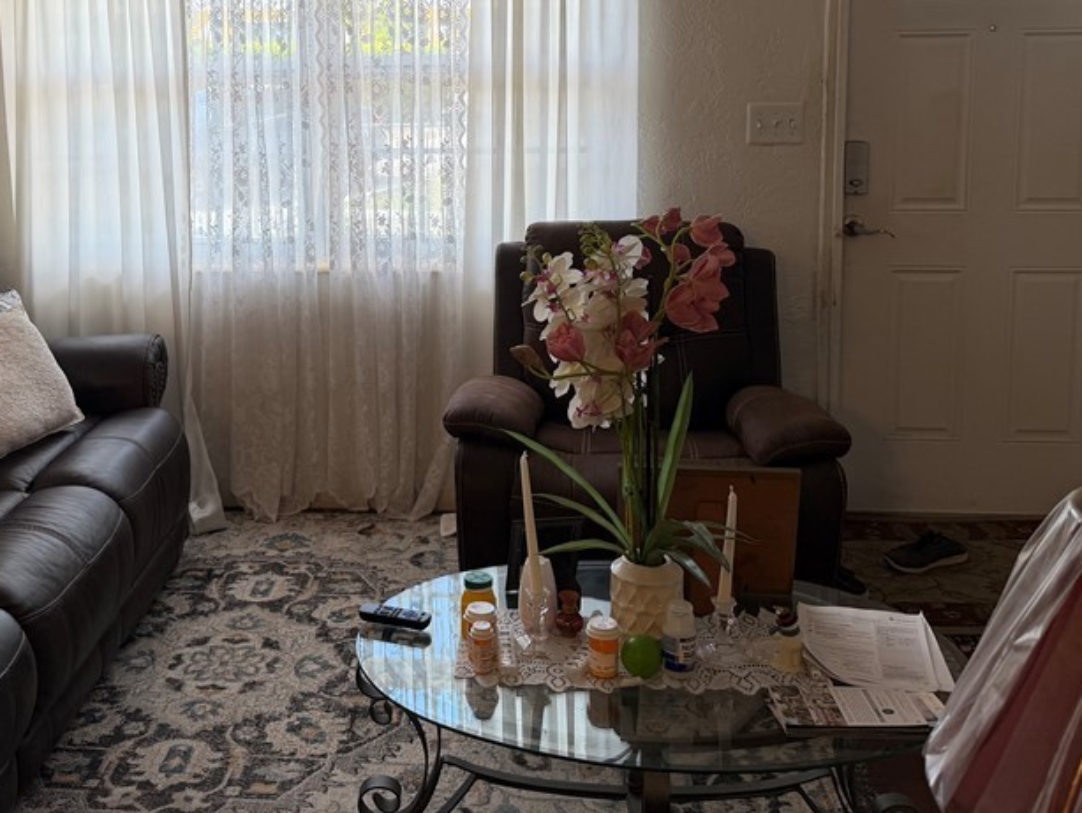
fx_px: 1251
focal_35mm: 40
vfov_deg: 34.9
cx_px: 375
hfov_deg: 46.2
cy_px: 168
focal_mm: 6.76
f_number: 1.78
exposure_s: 1/125
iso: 64
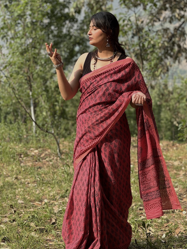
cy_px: 134
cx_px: 101
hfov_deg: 16.6
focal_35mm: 89
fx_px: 641
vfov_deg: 22.0
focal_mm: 9
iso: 25
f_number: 2.8
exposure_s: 1/212
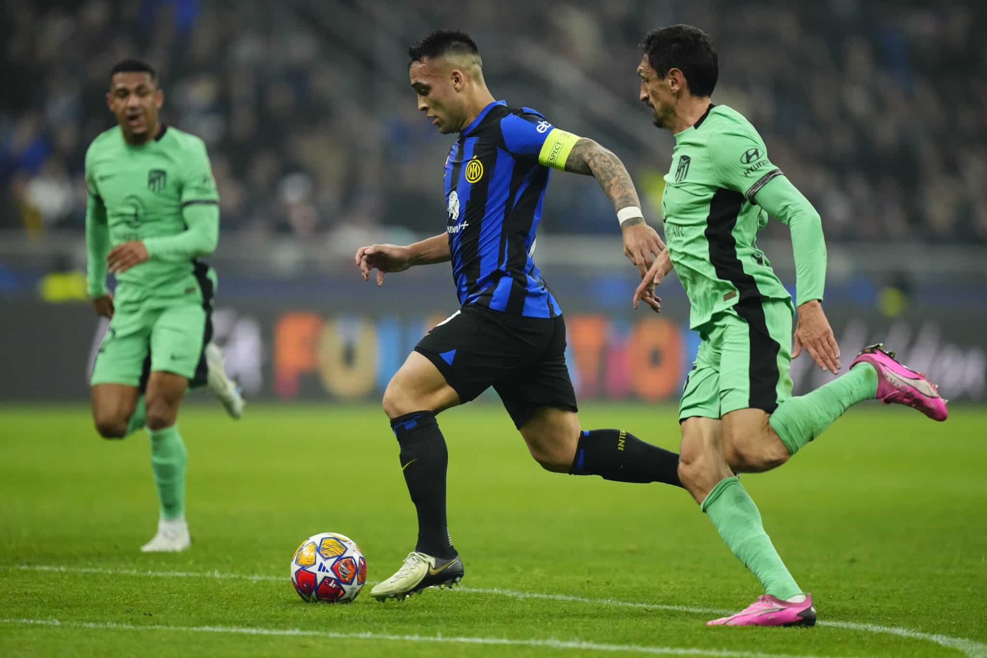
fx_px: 10965
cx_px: 494
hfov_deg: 5.2
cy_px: 329
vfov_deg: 3.4
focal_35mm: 400
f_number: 2.8
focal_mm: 400
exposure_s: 1/2000
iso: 3200
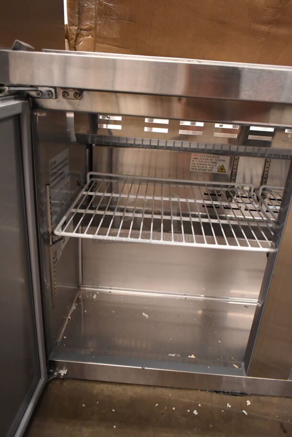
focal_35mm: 27
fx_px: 328
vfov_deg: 67.3
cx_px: 146
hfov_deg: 48.0
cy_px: 218
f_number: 3.5
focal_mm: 18
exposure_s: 1/125
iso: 4000
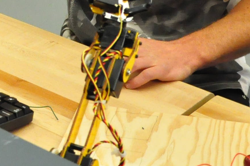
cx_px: -3
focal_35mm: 155
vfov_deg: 8.2
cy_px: -214
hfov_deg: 13.0
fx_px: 1078
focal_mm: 21
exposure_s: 1/250
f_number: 3.8
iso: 2500
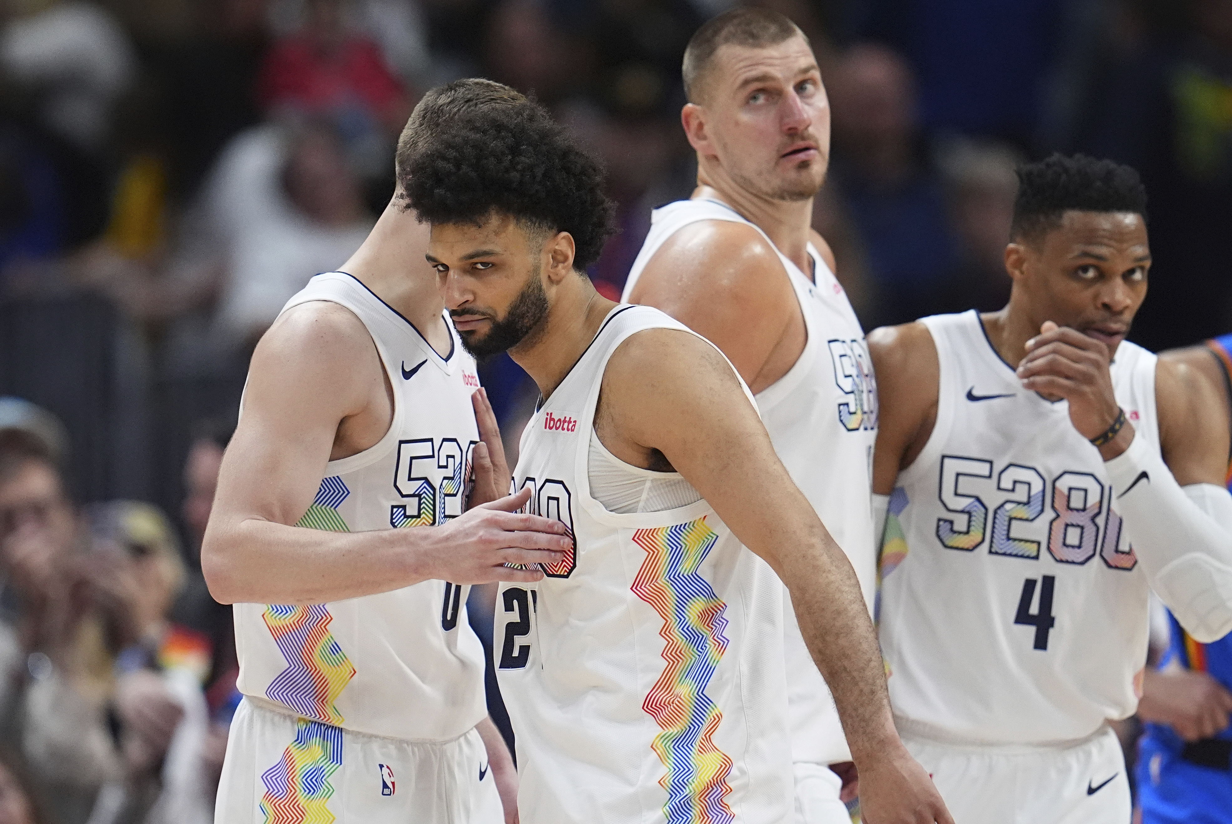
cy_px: 412
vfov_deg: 2.3
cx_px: 616
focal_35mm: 600
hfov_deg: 3.4
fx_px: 20551
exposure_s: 1/2000
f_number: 3.2
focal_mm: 400
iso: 5000
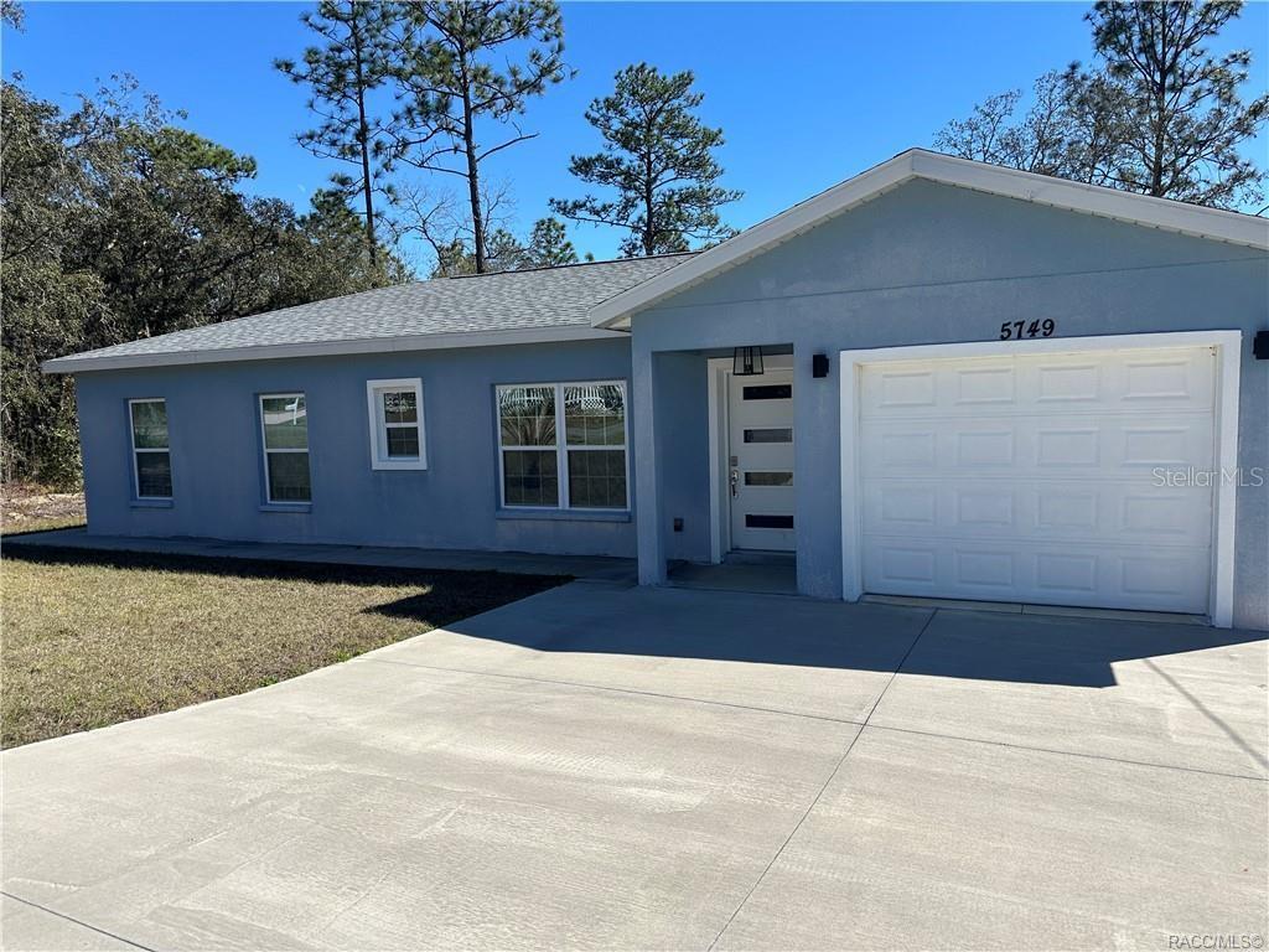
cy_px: 476
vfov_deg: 56.8
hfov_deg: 71.6
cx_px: 634
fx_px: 880
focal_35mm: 24
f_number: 1.78
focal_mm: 6.86
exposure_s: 1/5848
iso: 80
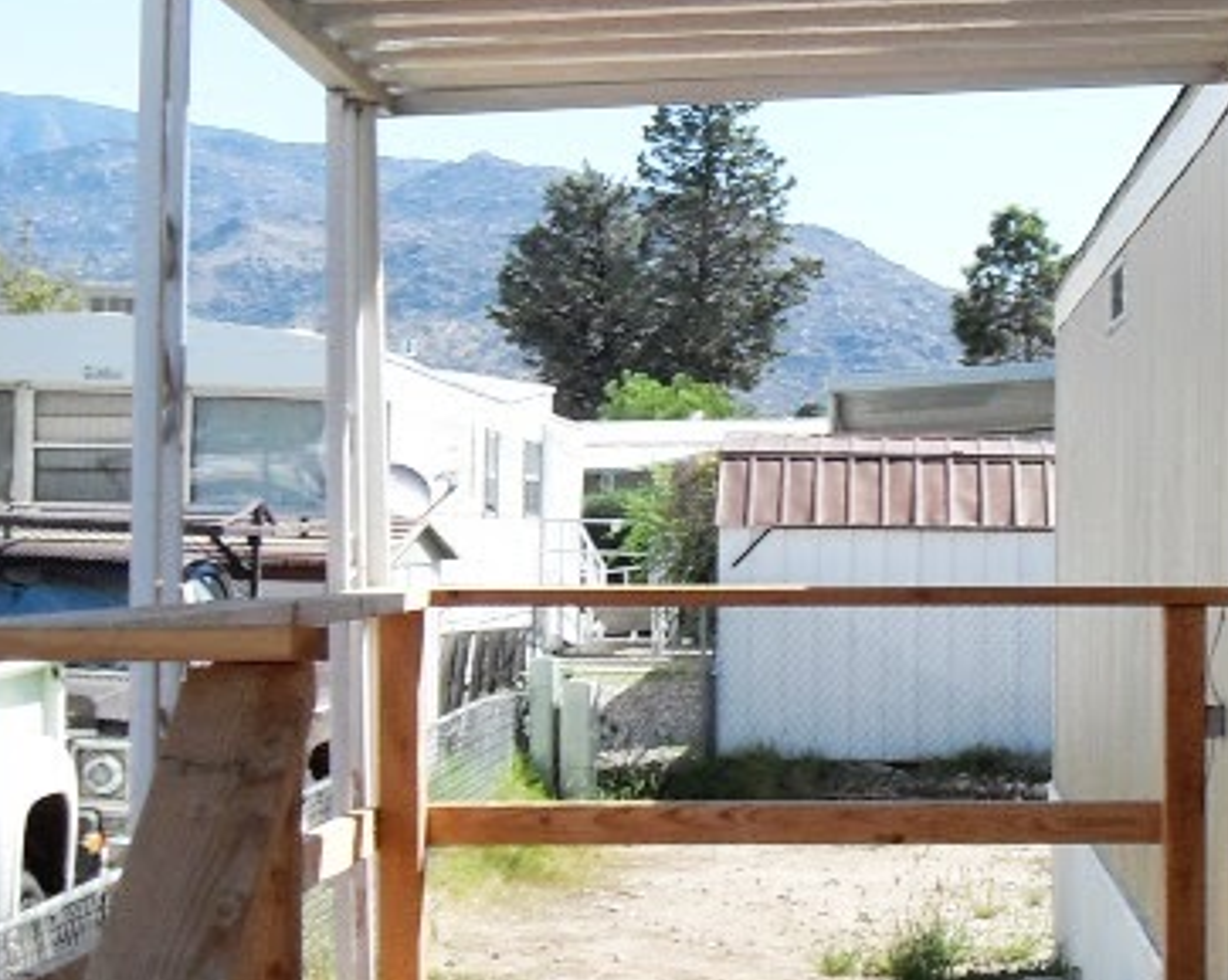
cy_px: 573
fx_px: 3414
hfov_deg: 19.6
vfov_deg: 16.3
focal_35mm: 94
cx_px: 1326
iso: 80
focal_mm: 6.3
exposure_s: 1/125
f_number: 7
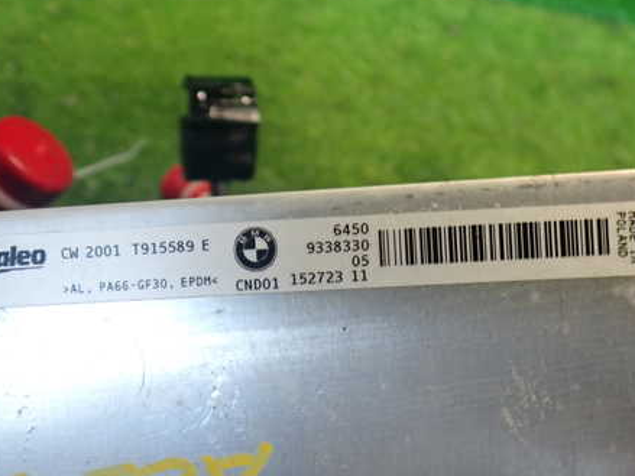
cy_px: 200
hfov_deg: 45.7
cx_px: 344
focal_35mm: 41
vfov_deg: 35.0
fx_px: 752
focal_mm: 5.4
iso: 250
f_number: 2.3
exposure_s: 1/30
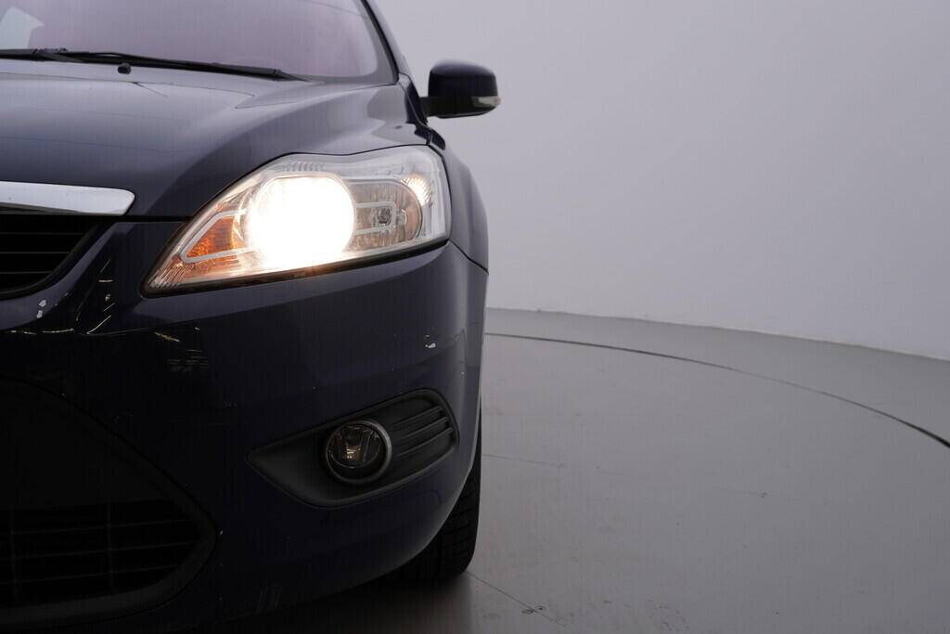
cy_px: 317
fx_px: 950
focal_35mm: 36
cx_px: 475
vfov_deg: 36.9
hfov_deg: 53.1
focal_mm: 24
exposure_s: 1/125
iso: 125
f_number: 5
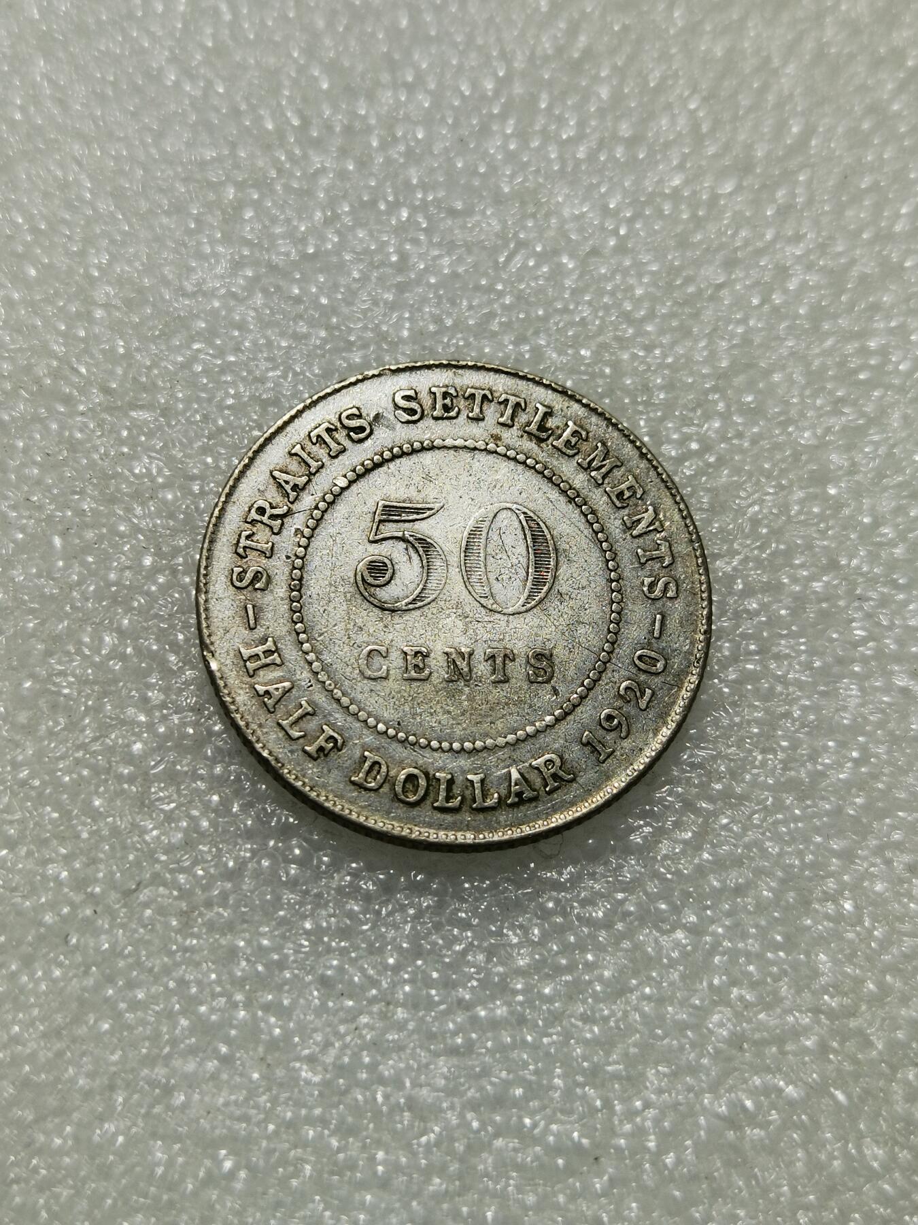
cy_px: 612
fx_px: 2015
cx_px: 459
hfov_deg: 25.7
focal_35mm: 57
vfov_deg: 33.8
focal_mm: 6.67
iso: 50
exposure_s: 1/112
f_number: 1.9
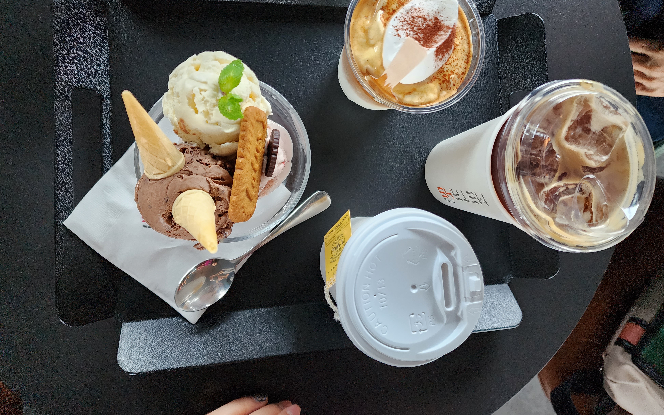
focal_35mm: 25
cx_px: 330
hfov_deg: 72.5
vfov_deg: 48.9
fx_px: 452
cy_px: 164
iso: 640
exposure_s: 1/120
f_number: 1.8
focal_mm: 6.4
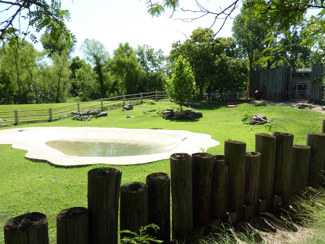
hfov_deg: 69.4
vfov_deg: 54.9
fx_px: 235
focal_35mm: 25
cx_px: 162
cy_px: 122
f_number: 3.3
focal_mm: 4.1
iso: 100
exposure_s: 1/500
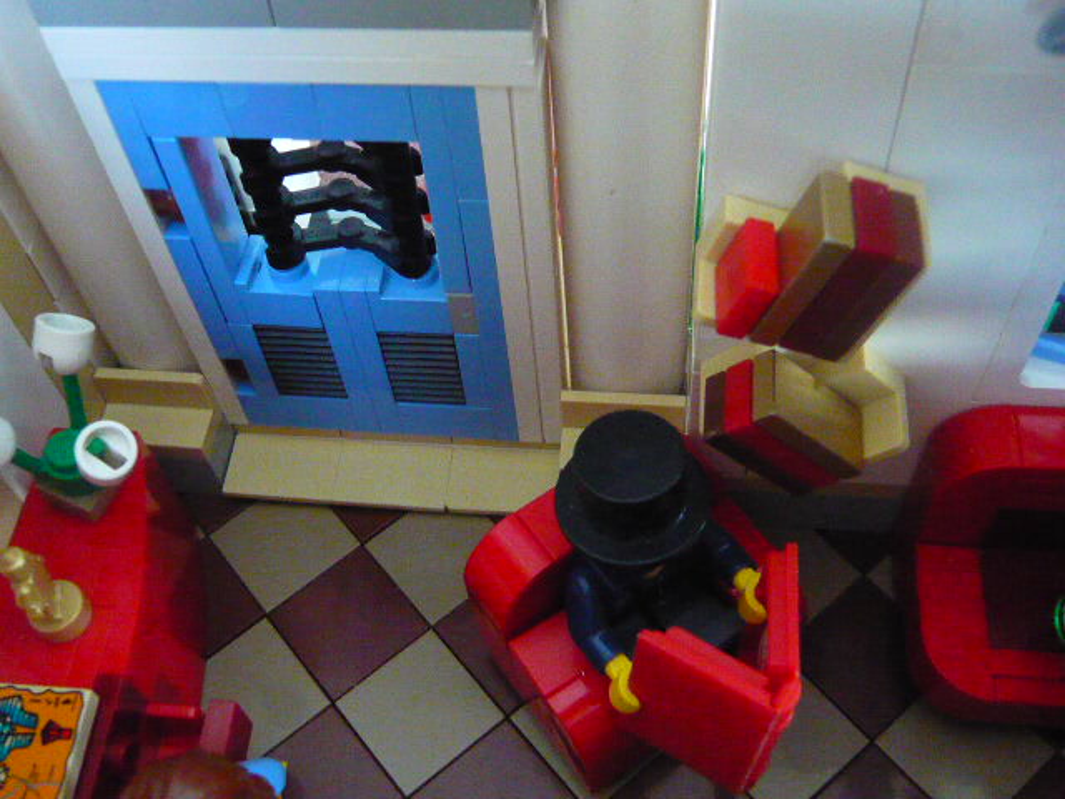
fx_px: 1169
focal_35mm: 38
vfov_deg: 37.7
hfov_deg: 49.0
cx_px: 532
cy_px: 400
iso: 800
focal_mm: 4.6
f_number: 2.8
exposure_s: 1/15
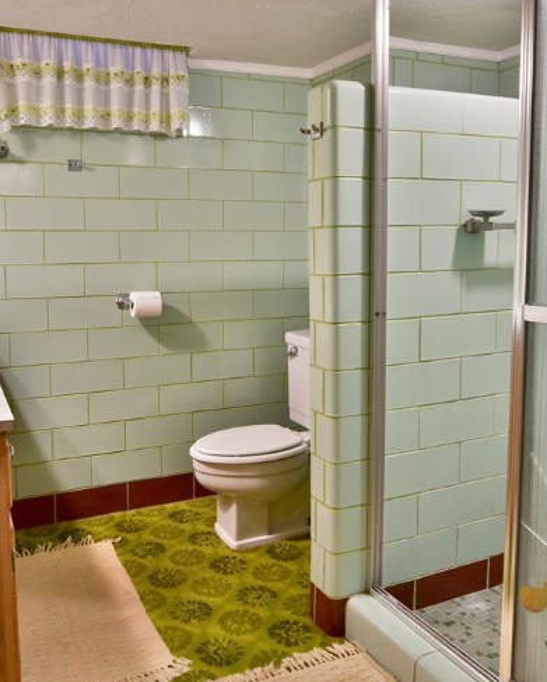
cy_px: 300
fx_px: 627
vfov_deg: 57.0
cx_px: 235
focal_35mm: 31
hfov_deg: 47.0
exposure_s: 1/4
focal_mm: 14
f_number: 5.6
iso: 200
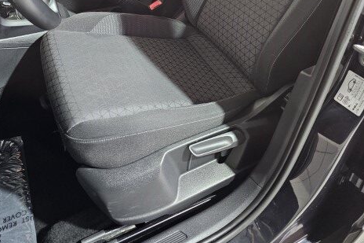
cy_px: 5
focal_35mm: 33
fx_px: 334
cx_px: 185
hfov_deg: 57.2
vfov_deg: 36.3
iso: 640
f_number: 1.7
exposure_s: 1/50
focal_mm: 6.3
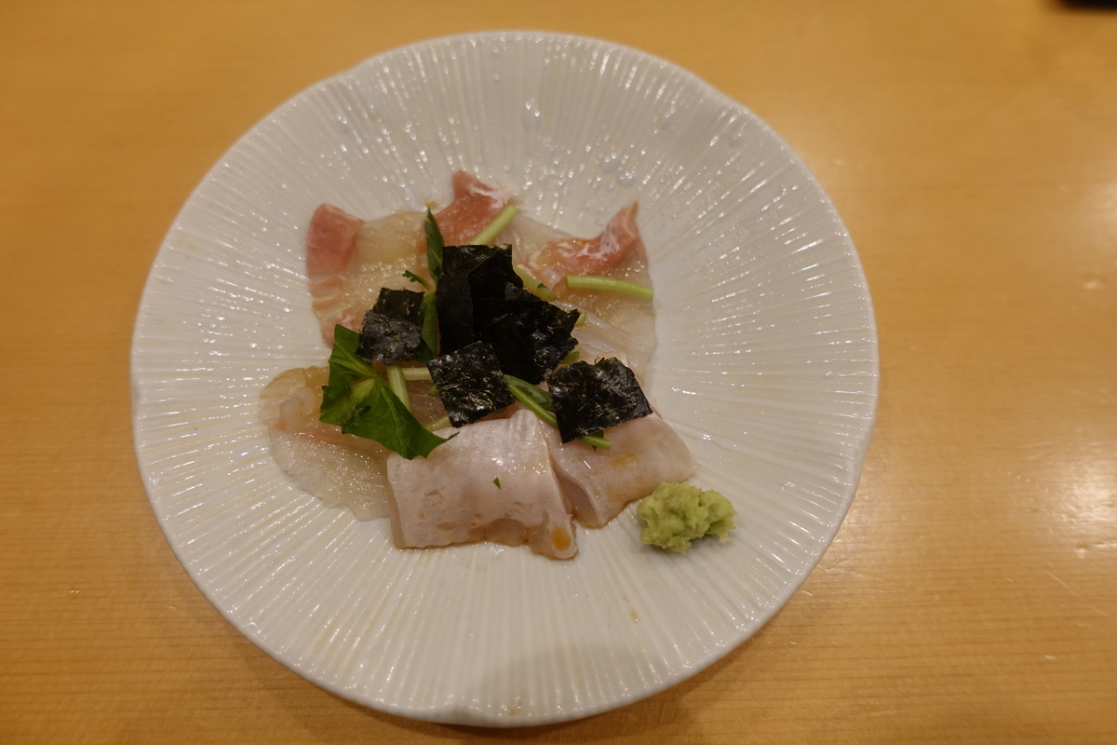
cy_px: 372
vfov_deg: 53.1
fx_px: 745
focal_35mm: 24
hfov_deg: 73.7
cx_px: 558
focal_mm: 8.8
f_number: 2.2
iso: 125
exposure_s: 1/30
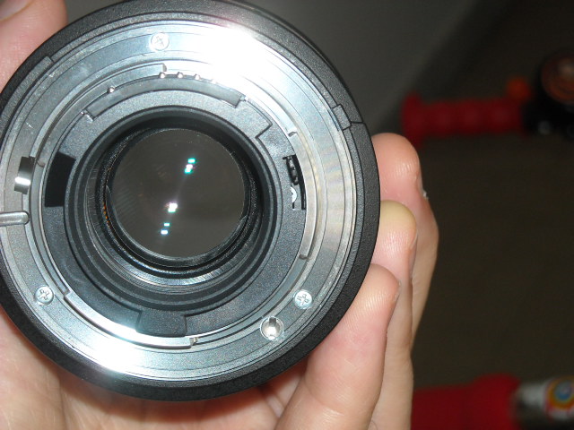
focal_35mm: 105
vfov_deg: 14.1
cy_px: 215
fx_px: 1741
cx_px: 287
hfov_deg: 18.7
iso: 200
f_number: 4.7
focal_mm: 17.1
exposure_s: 1/125
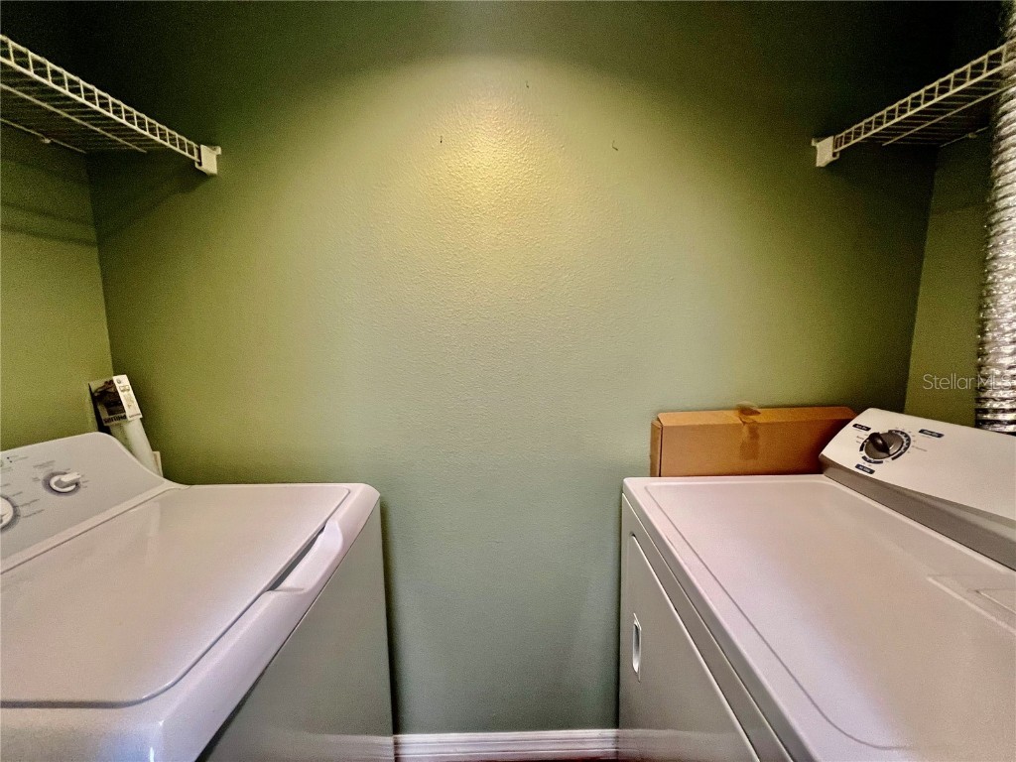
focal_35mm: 13
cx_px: 508
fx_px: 382
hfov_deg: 106.2
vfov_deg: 89.9
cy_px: 381
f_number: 1.8
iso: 320
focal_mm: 1.57
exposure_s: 1/60
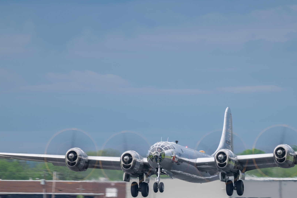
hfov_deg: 2.2
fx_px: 7862
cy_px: 157
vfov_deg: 1.4
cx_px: 205
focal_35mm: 953
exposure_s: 1/60
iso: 100
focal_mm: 600
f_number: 6.3
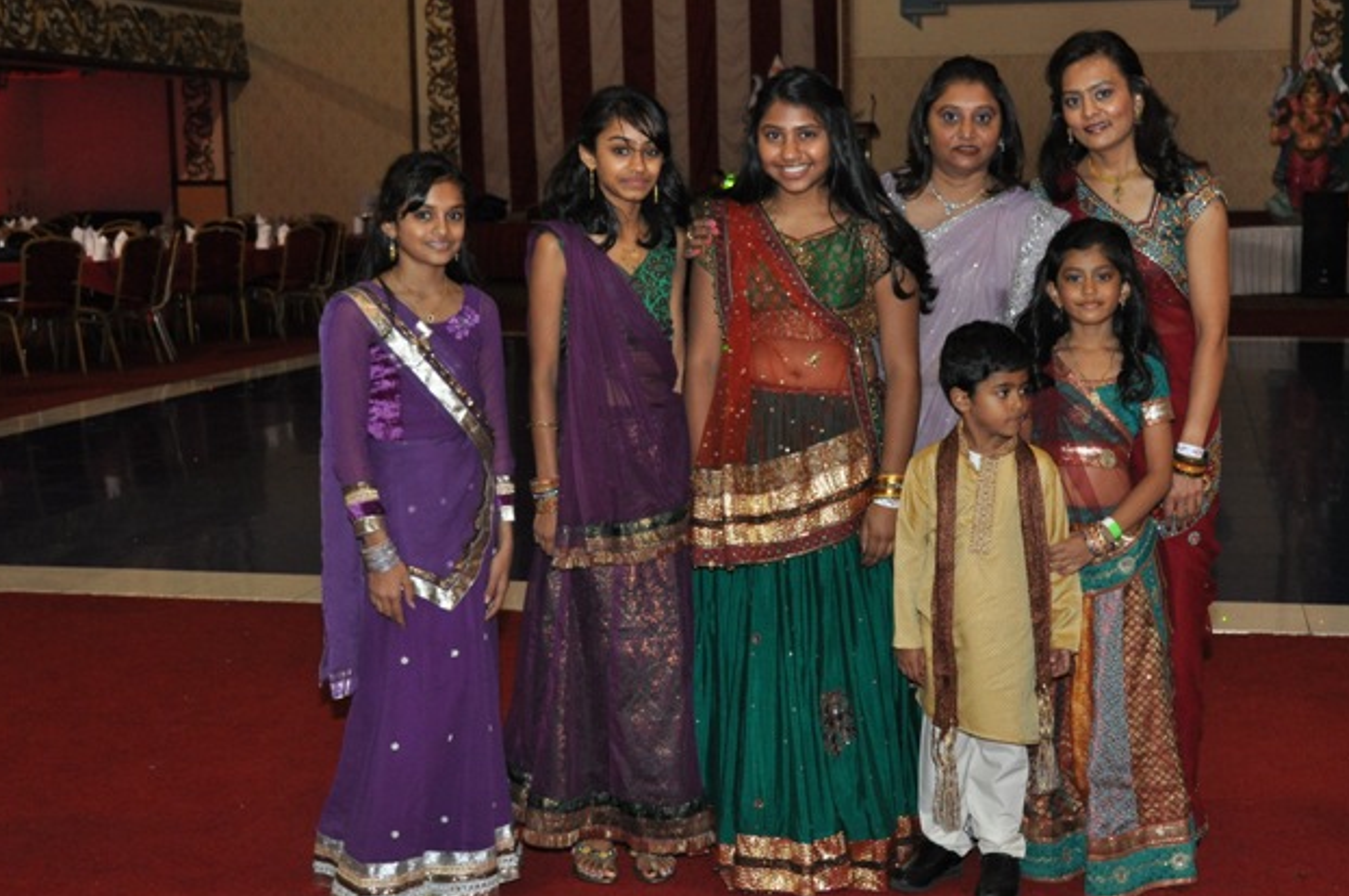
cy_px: 435
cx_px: 807
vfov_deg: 25.0
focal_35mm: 54
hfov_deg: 36.8
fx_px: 2021
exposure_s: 1/60
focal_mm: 28
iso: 800
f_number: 4
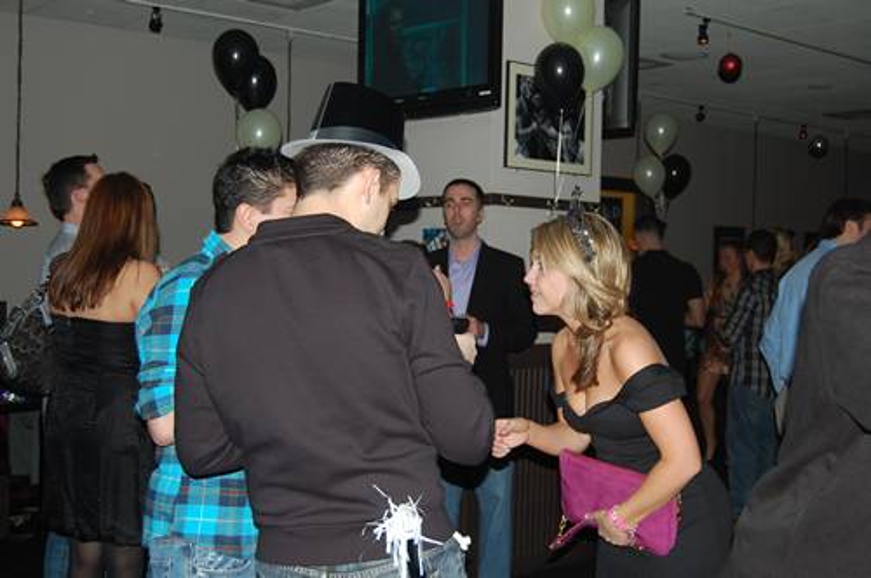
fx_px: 1124
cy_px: 289
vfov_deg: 28.9
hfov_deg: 42.4
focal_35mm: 46
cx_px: 436
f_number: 4.5
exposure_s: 1/60
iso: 400
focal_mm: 31
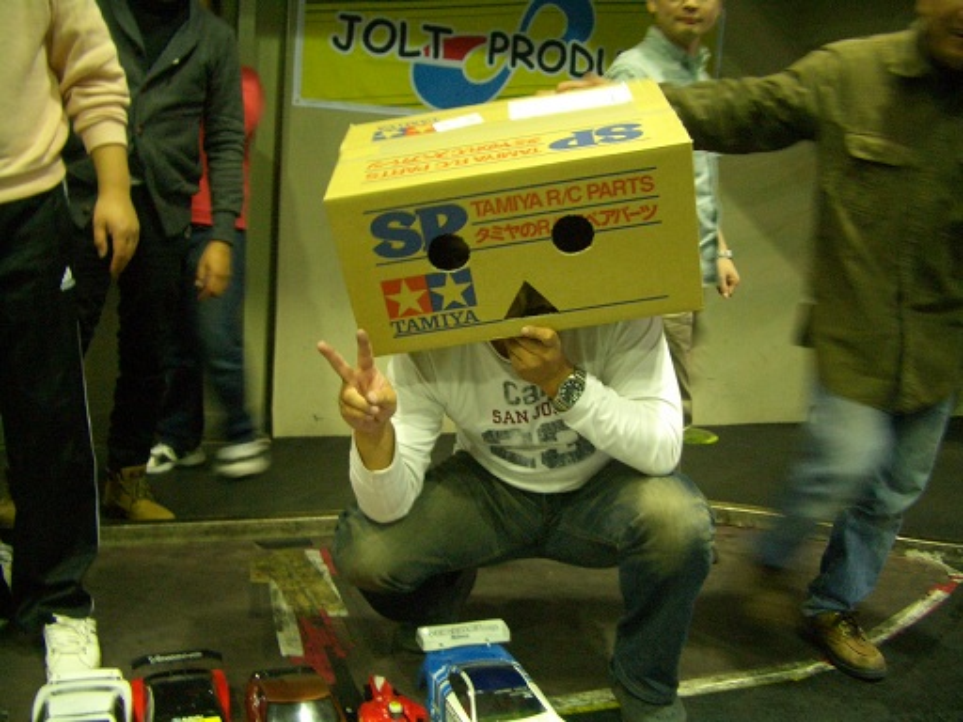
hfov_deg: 52.6
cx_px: 482
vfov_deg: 40.7
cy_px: 361
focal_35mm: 35
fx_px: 974
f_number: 2.6
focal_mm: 5.8
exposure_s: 1/15
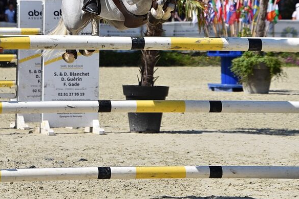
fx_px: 1876
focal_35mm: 226
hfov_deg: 9.1
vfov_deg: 6.1
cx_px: 149
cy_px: -7
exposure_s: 1/800
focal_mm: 100
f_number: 5.6
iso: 100
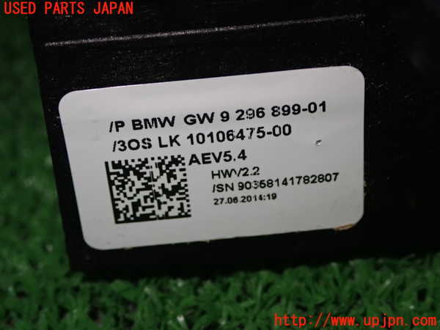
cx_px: 220
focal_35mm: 77
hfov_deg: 25.3
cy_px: 165
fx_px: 979
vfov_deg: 19.1
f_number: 4.1
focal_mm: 13.65
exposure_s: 1/80
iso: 320
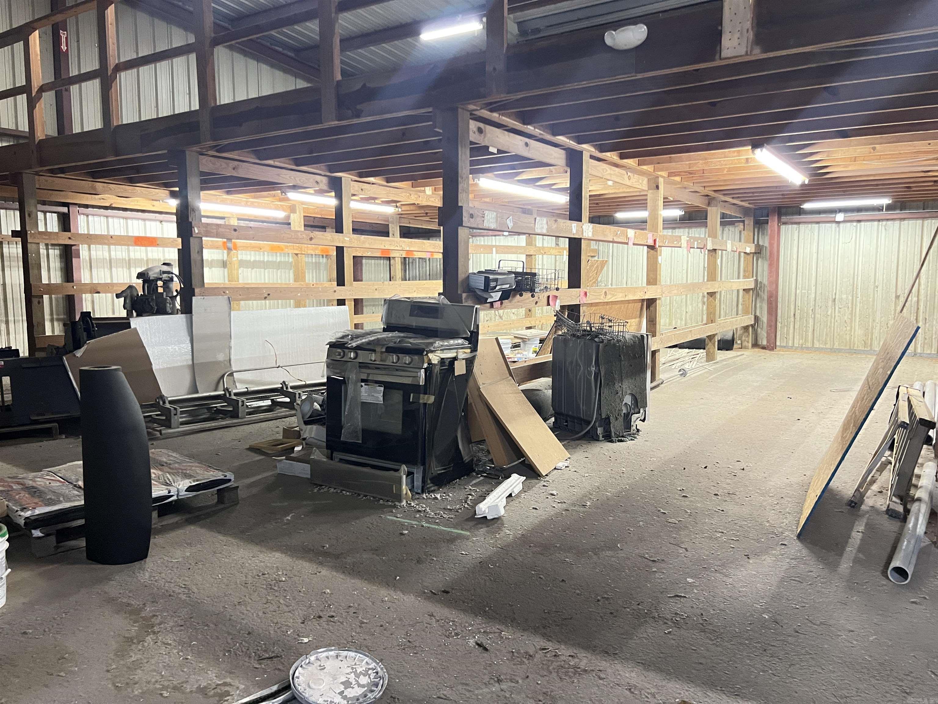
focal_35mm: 26
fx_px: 705
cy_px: 352
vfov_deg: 53.1
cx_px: 469
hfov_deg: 67.3
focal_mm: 5.7
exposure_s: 1/60
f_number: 1.5
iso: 500
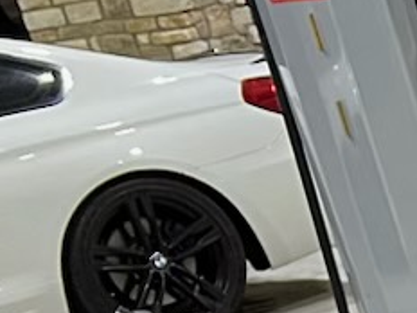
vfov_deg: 7.6
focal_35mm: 179
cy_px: 811
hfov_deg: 9.0
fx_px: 2156
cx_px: 1251
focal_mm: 5.7
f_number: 1.5
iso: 250
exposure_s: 1/60
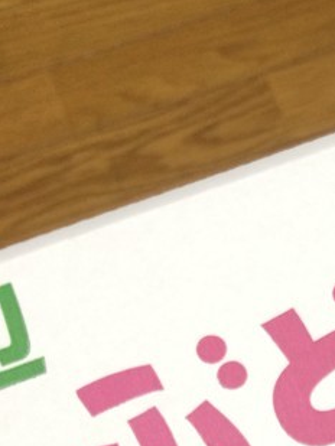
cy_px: 528
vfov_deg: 23.8
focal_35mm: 75
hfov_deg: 18.3
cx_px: 432
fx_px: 967
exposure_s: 1/30
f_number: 2.2
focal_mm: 4.15
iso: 64
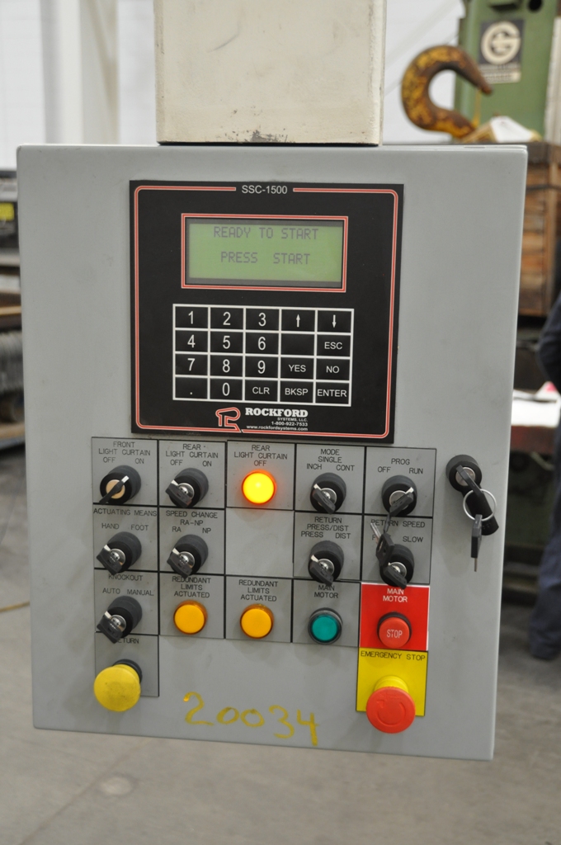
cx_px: 280
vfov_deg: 45.0
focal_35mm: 44
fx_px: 1019
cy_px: 422
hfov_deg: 30.8
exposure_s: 1/30
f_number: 4
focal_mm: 29
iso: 1000
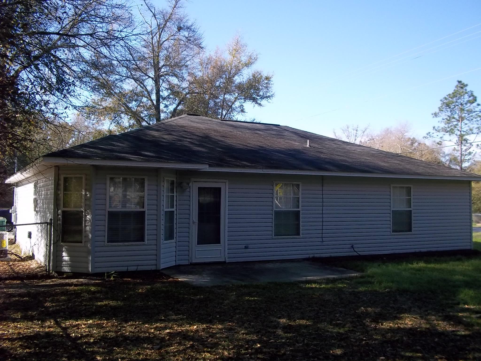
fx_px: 500
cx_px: 240
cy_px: 180
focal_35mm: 36
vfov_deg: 39.7
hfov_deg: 51.4
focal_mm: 6.5
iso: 80
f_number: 3.1
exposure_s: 1/400
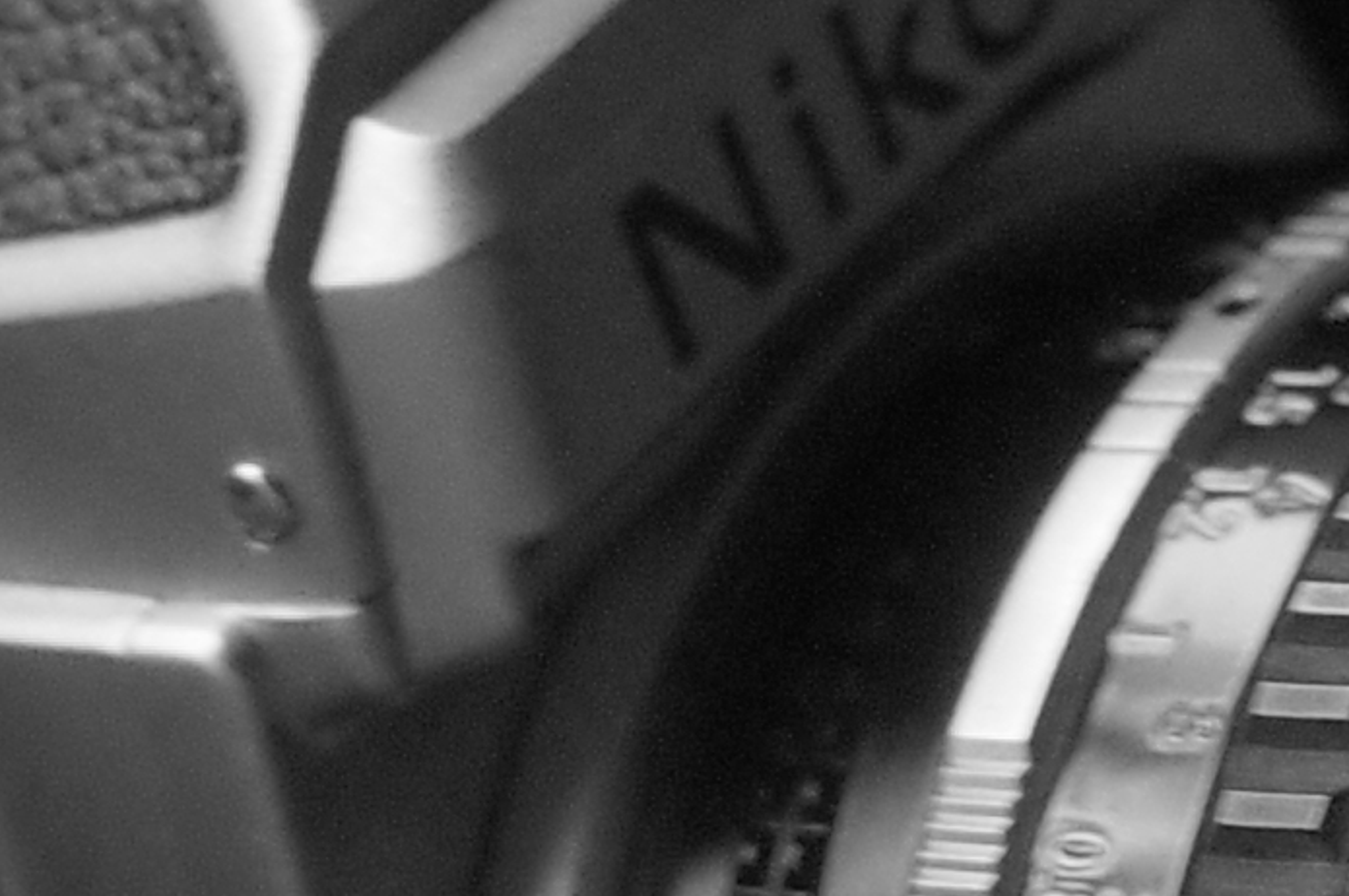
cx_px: 1052
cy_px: 789
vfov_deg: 6.9
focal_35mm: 197
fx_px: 7375
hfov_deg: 10.4
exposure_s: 1/40
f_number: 2.8
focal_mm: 18.3
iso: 1600
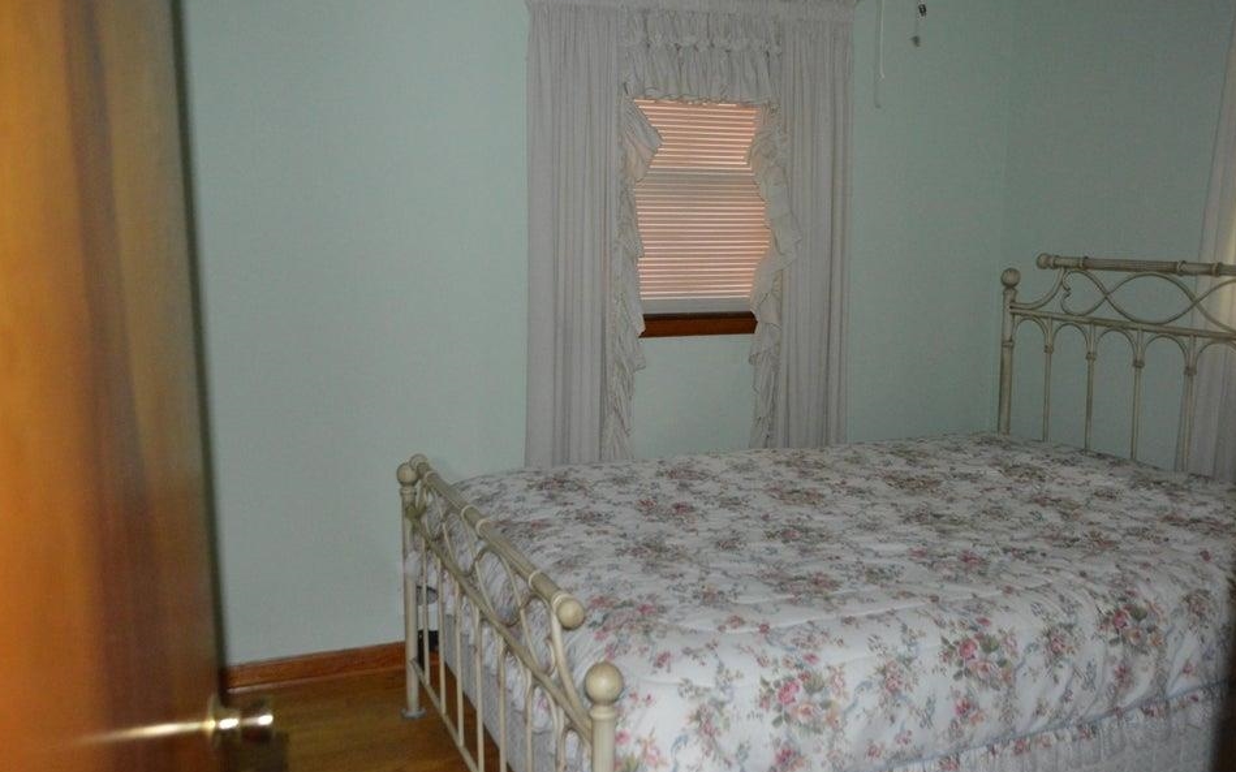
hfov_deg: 61.2
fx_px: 1044
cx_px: 617
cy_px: 396
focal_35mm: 31
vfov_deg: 40.6
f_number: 3.8
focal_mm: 20
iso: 3200
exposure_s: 1/60
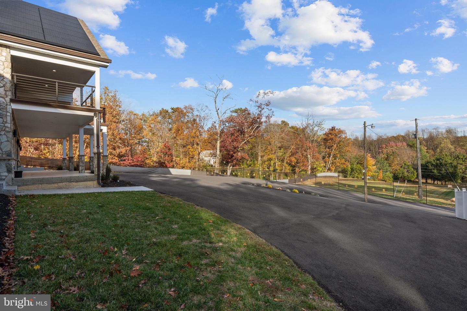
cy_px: 156
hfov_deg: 90.0
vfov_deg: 67.4
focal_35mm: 18
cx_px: 234
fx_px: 233
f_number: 8
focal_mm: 18
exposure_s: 1/800
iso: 800
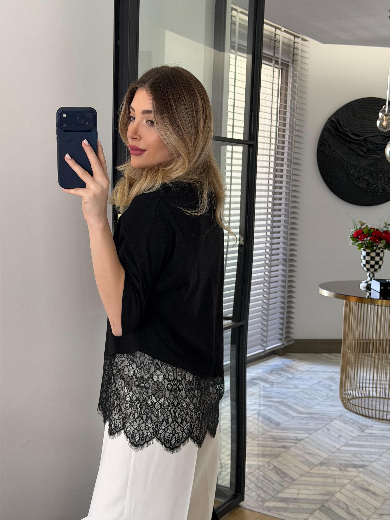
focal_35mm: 48
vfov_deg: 39.7
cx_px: 195
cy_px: 260
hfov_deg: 30.3
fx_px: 721
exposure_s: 1/60
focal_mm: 6.76
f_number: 1.78
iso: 250
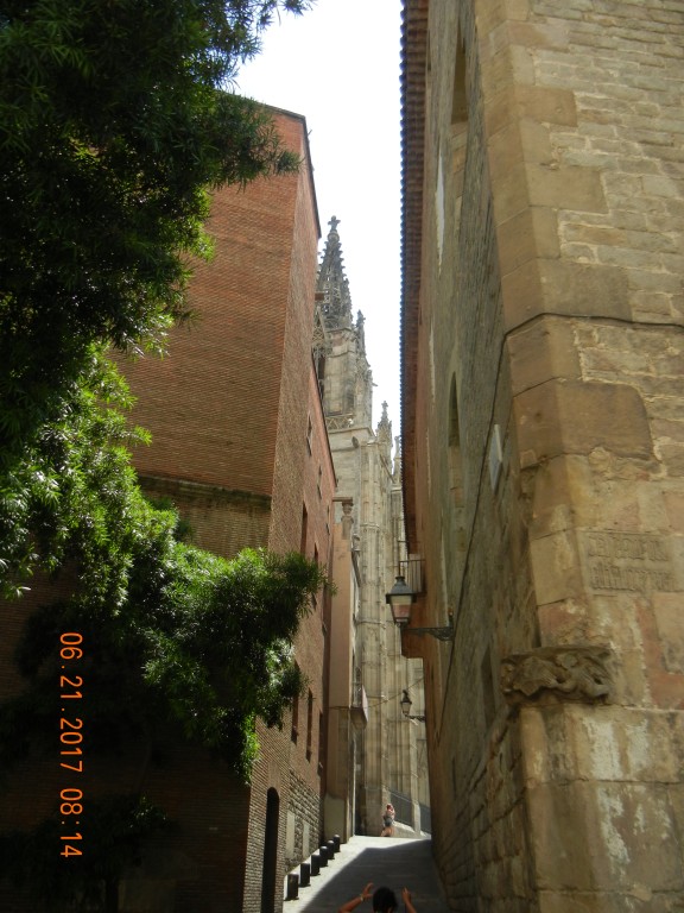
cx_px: 342
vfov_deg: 60.0
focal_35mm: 30
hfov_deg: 46.8
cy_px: 456
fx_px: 790
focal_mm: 5.4
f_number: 3.5
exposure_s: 1/648
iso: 160
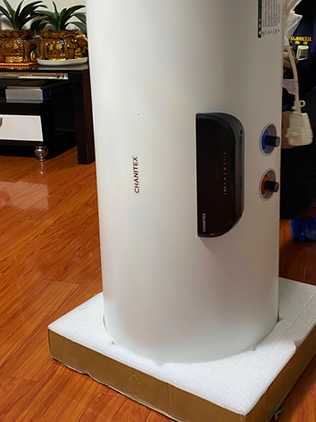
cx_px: 199
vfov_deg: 43.2
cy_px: 136
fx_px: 523
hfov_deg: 33.4
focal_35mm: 43
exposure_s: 1/50
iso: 250
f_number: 1.8
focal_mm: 4.25
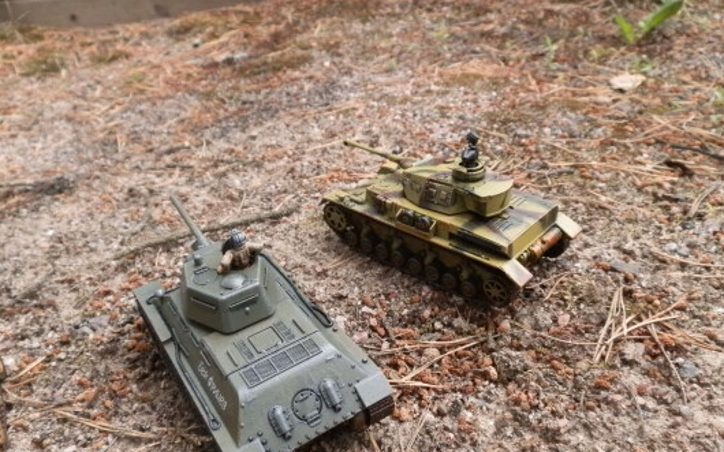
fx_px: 592
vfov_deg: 41.8
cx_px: 359
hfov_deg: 62.9
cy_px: 251
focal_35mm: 30
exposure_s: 1/640
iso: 400
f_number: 3.1
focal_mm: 5
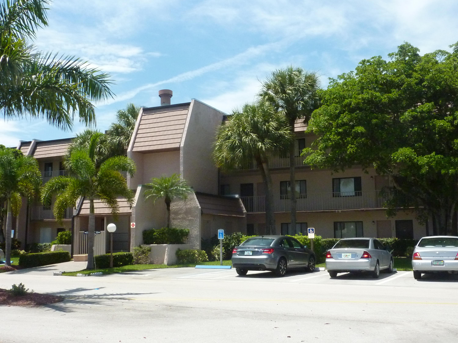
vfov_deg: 37.7
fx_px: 503
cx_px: 229
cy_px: 172
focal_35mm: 38
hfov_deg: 49.0
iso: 400
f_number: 6.3
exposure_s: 1/1300
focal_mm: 5.3
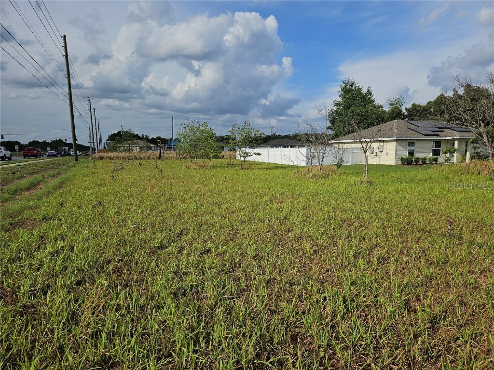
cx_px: 247
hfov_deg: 73.9
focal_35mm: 23
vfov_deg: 58.9
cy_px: 185
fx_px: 328
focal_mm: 5.4
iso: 25
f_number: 1.8
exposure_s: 1/2835
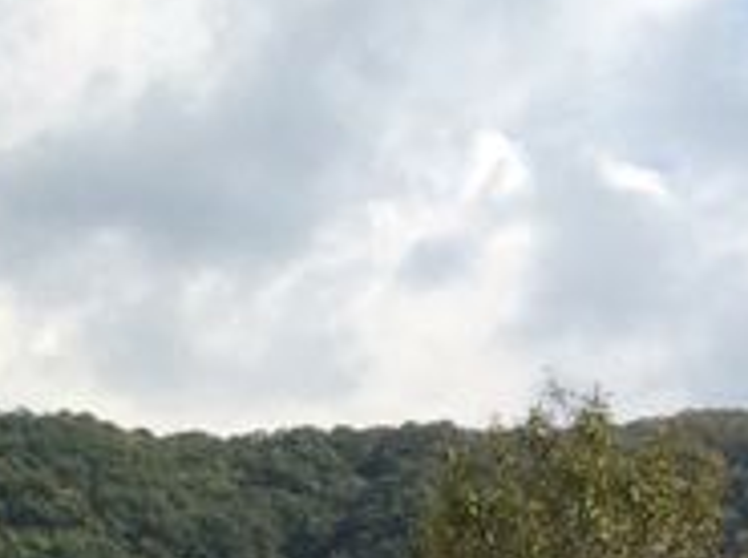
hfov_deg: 15.6
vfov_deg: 11.4
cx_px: 67
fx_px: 2696
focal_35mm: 125
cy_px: 797
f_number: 2.4
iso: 32
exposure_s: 1/1431
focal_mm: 3.3
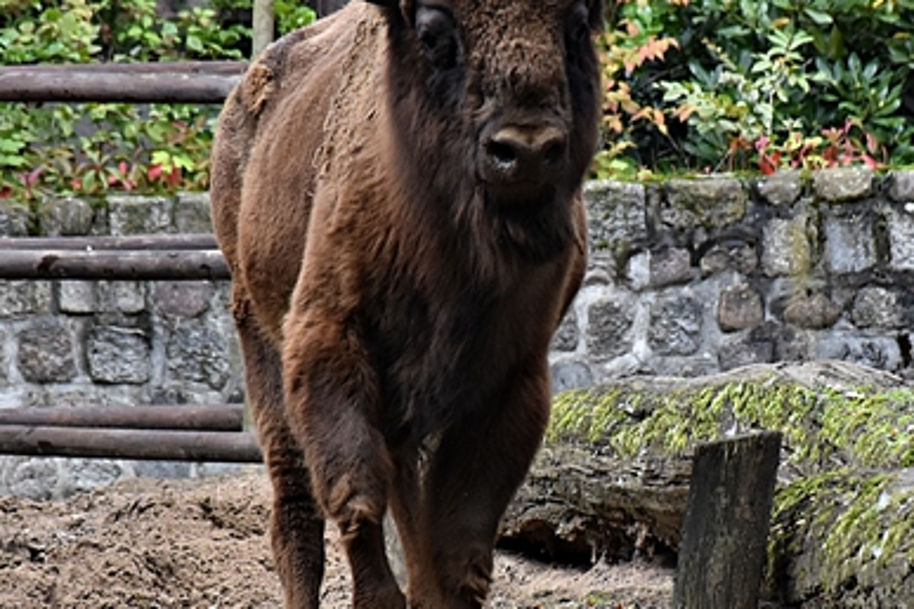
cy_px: 339
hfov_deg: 3.7
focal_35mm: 555
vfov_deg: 2.5
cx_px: 598
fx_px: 14090
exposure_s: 1/500
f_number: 5.6
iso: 1250
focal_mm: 140
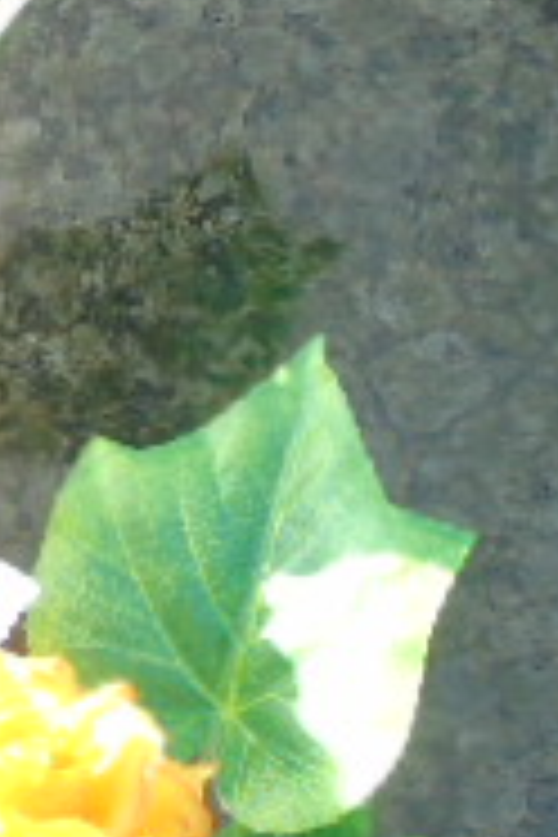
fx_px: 11810
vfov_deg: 4.1
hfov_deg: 2.7
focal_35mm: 508
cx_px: -724
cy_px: 36
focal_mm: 25
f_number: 4.7
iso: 160
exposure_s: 1/125
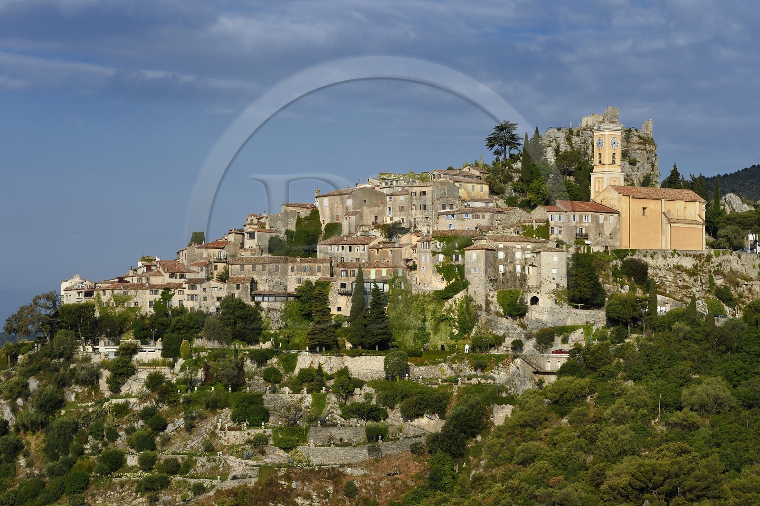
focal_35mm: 92
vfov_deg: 14.9
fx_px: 1942
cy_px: 253
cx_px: 380
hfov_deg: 22.1
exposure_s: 1/250
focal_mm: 92
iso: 200
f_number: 11
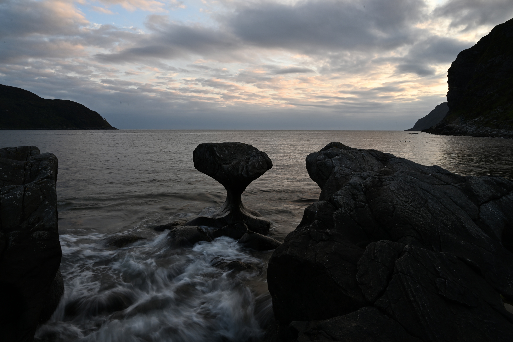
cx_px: 256
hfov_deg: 73.7
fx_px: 342
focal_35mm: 24
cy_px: 171
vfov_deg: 53.1
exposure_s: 1/4
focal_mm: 24
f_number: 22
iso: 100
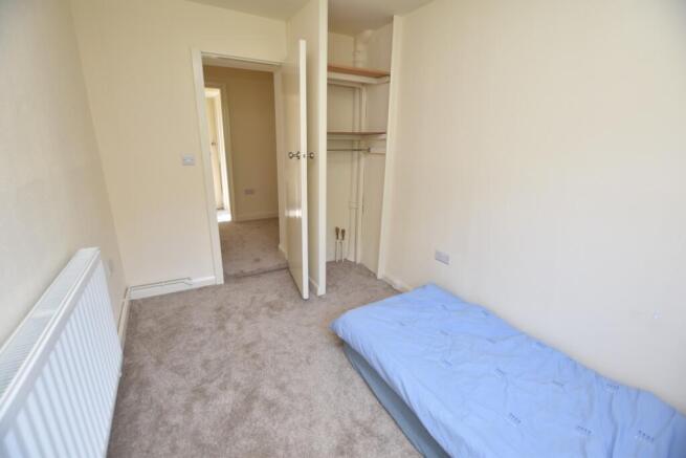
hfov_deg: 100.4
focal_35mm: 15
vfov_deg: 77.4
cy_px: 229
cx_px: 343
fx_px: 286
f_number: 3.5
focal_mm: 10
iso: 100
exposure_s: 1/30
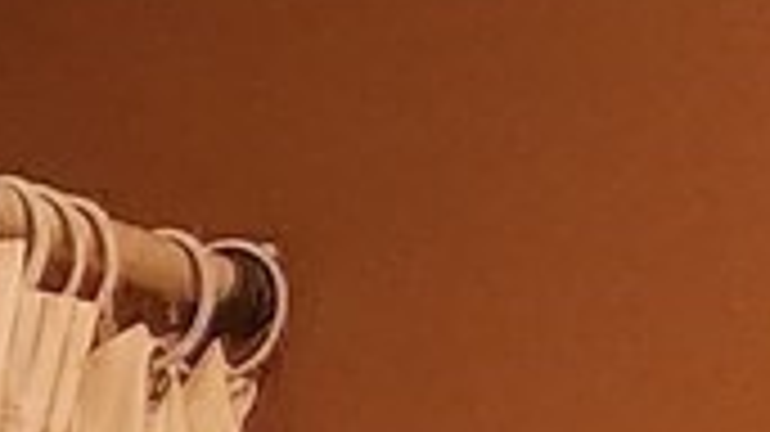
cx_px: -1153
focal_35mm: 225
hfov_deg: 8.6
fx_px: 4592
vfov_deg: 4.4
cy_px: 2457
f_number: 1.8
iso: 400
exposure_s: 1/120
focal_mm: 5.4
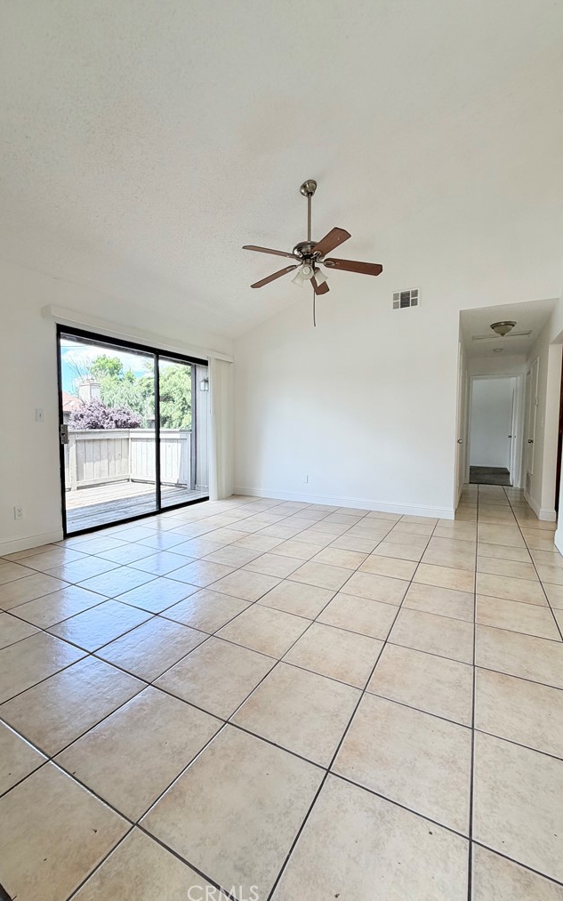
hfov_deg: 74.8
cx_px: 287
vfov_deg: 101.5
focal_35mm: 15
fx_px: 368
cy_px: 451
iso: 50
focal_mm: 2.22
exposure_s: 1/140
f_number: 2.2
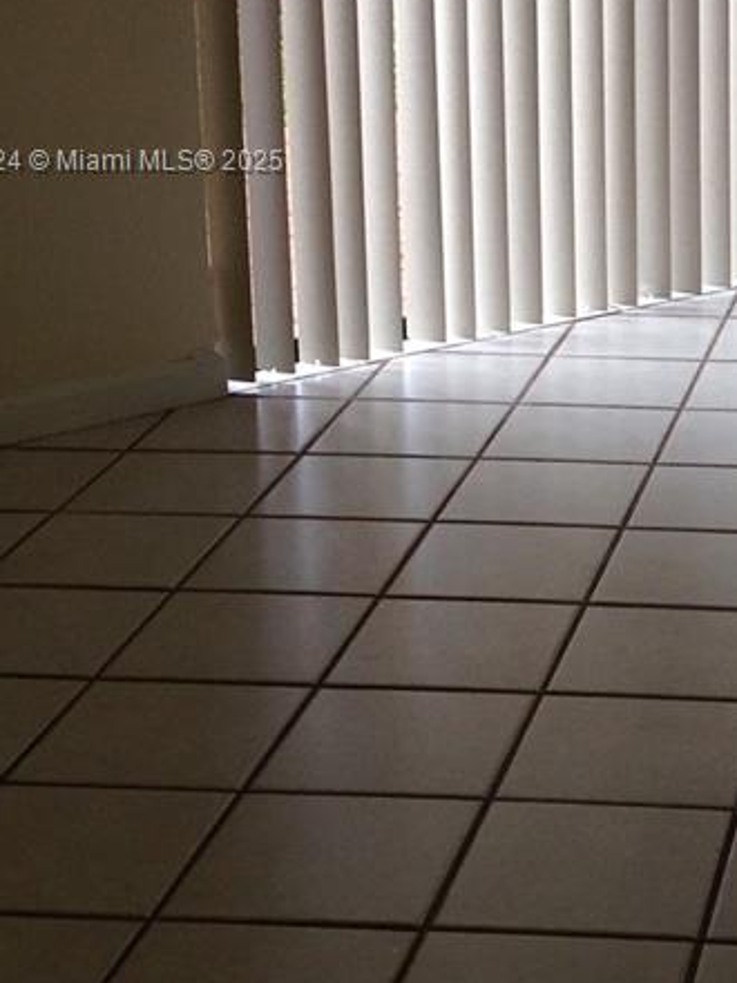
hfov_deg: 15.8
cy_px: 163
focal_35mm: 90
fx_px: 2555
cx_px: 880
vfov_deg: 21.4
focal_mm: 4.12
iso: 50
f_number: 2.4
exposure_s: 1/60
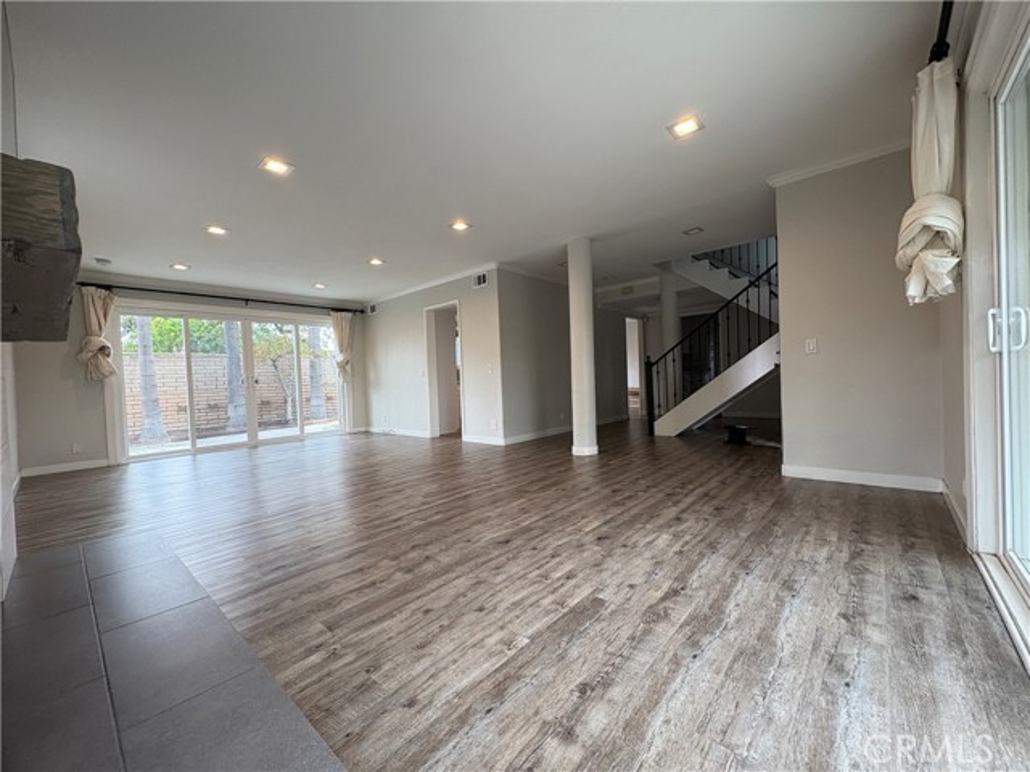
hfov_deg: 102.1
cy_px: 386
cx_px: 515
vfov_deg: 85.7
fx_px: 417
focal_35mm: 14
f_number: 2.2
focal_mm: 2.22
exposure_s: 1/120
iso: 160
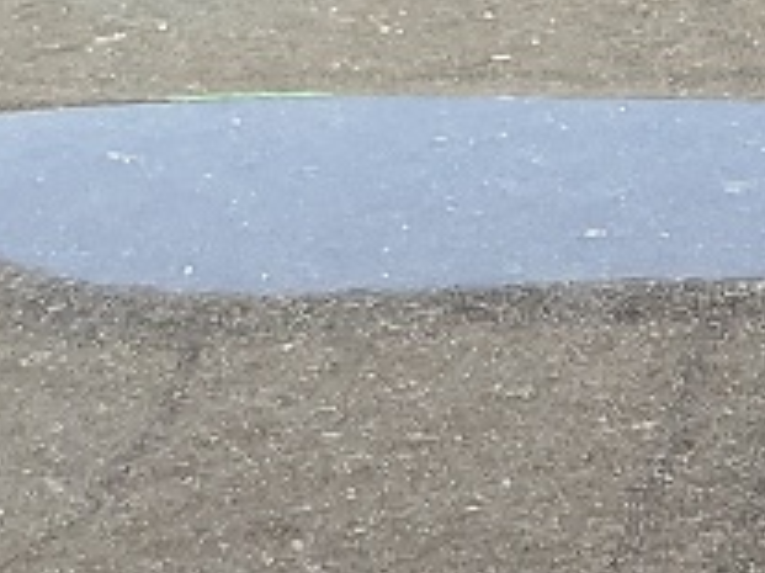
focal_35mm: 201
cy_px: 1553
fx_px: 4439
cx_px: 1319
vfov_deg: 6.8
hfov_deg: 9.4
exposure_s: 1/455
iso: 50
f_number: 1.5
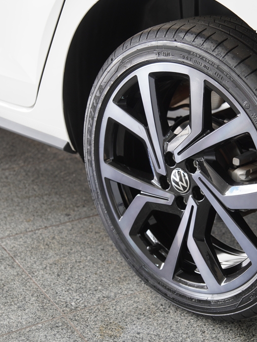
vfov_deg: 22.5
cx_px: 190
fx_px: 861
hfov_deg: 16.9
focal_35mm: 87
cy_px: 170
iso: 125
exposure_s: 1/80
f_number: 2.8
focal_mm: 40
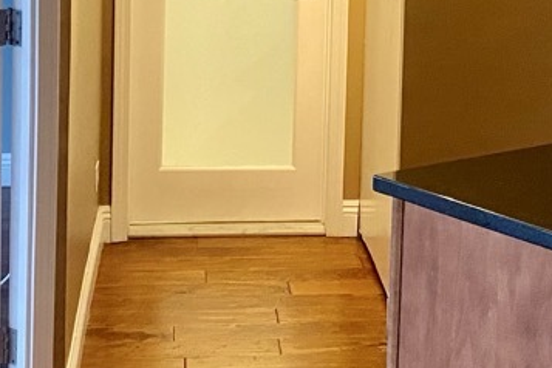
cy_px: -36
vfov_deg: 13.8
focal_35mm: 97
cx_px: 346
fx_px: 1487
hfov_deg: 21.0
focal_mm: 4.25
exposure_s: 1/60
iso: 400
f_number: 1.8
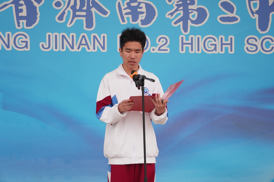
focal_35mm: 225
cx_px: 137
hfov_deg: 9.1
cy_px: 91
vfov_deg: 6.1
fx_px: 1713
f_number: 5.6
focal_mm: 150
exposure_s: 1/250
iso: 200
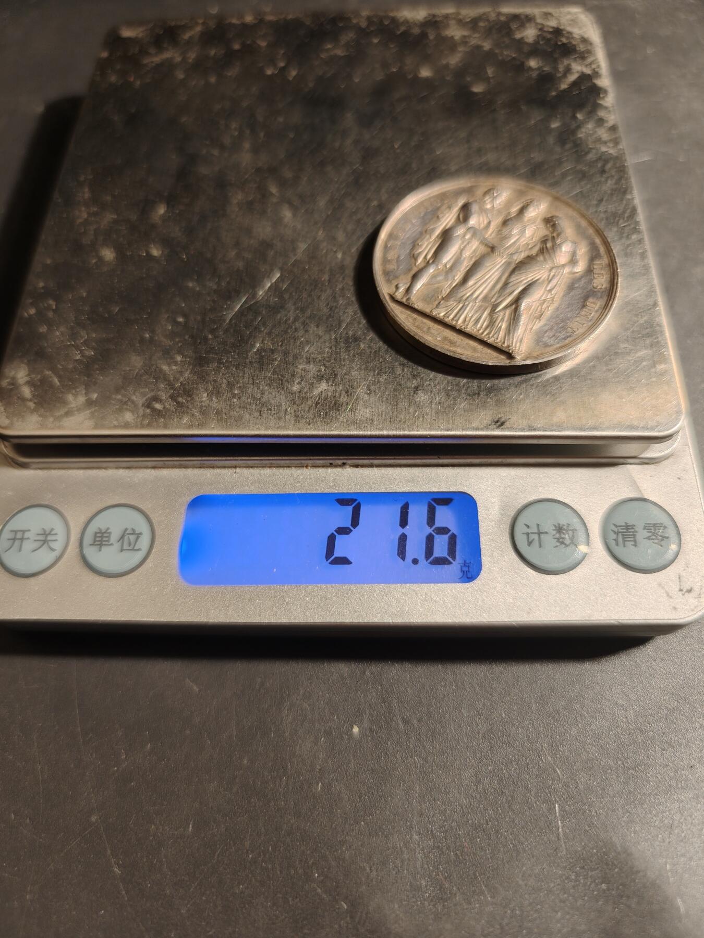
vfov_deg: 73.9
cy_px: 469
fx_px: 624
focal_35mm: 23
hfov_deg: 58.9
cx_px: 352
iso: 125
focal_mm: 6.06
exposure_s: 1/100
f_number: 1.6
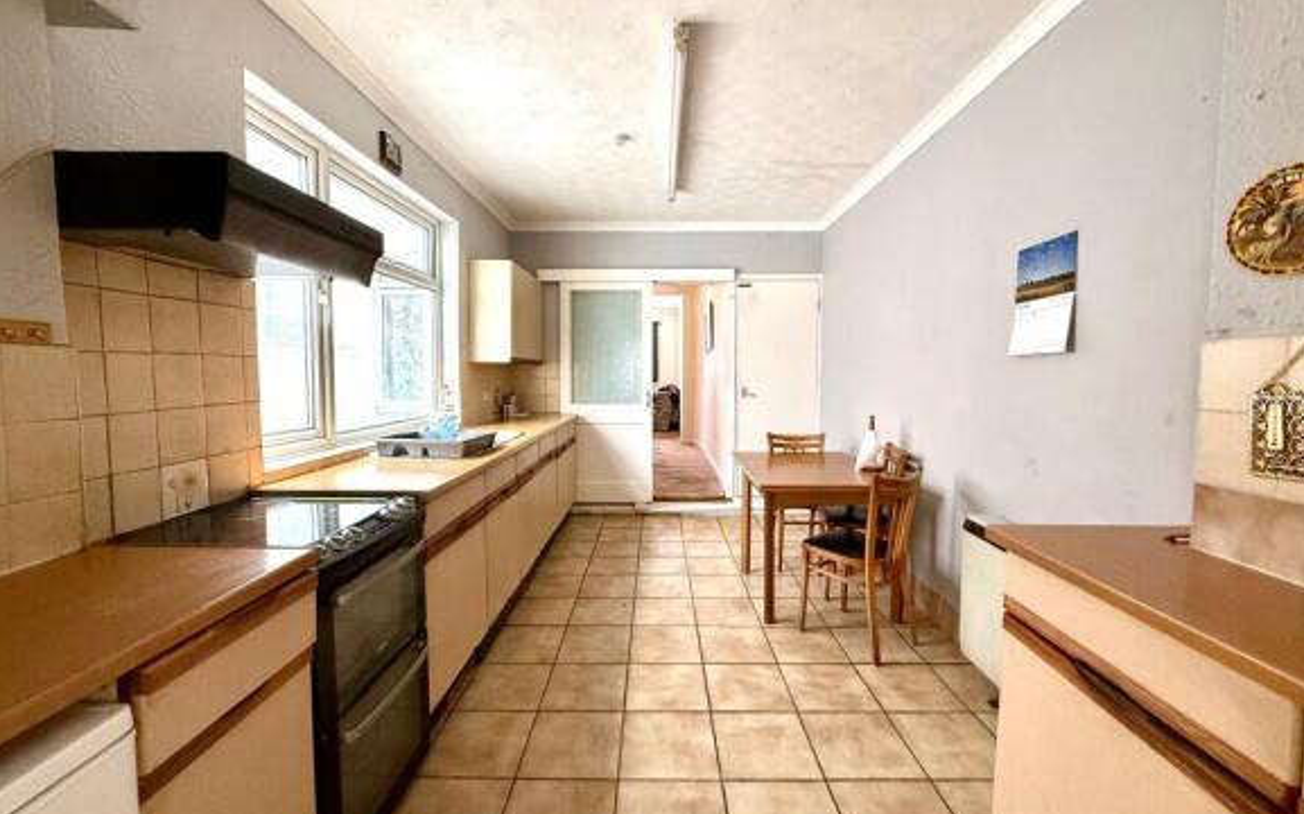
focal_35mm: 15
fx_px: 533
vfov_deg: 74.7
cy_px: 401
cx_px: 652
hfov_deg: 101.5
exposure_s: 1/99
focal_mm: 2.22
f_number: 2.2
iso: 250
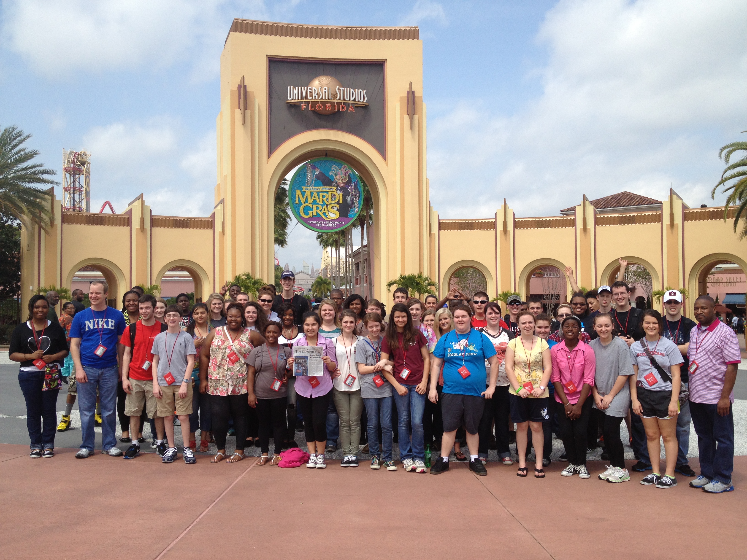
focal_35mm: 35
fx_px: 755
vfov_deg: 40.7
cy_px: 280
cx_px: 374
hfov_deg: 52.6
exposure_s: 1/1905
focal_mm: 4.28
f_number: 2.4
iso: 50
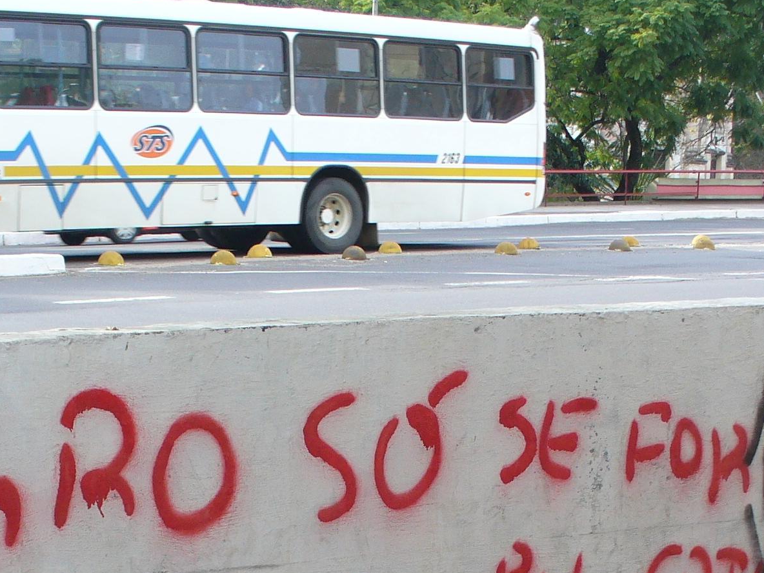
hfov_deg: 24.4
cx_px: 339
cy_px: 603
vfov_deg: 17.9
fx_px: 1766
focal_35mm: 80
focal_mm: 6.1
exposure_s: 1/200
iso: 80
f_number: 2.8
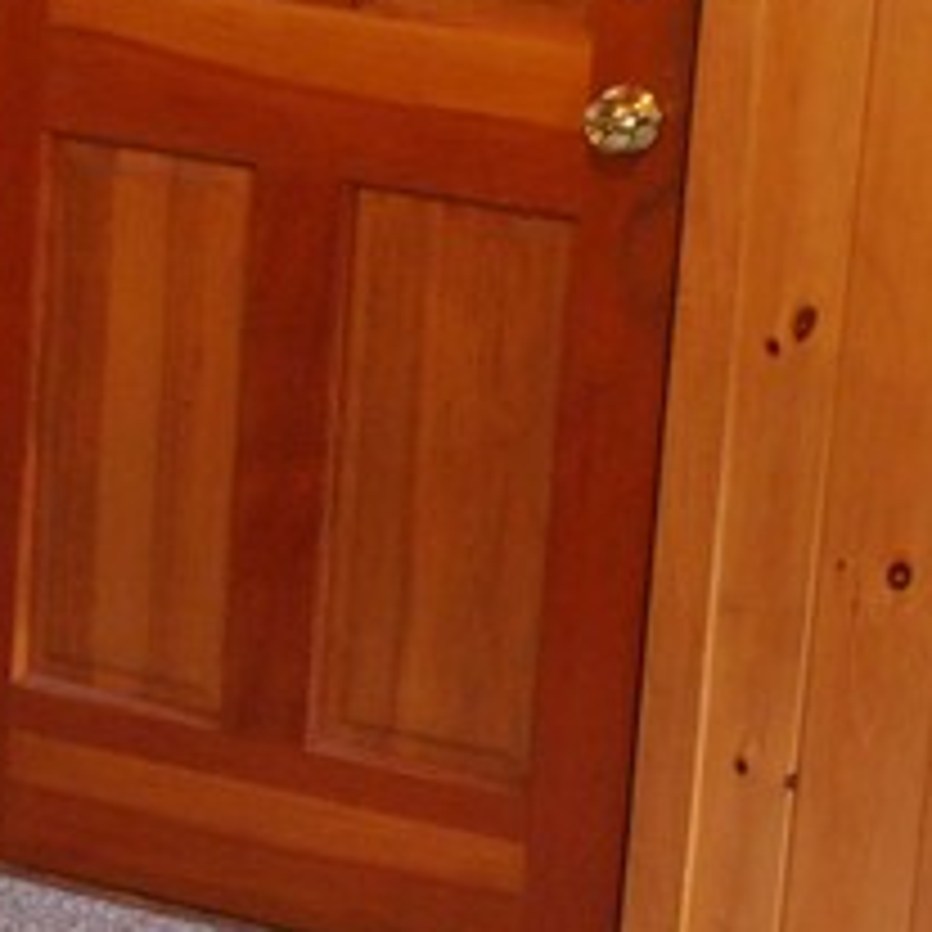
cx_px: 642
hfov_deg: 14.5
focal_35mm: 120
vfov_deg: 14.4
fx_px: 3655
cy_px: 158
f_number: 3.5
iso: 900
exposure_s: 1/30
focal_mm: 18
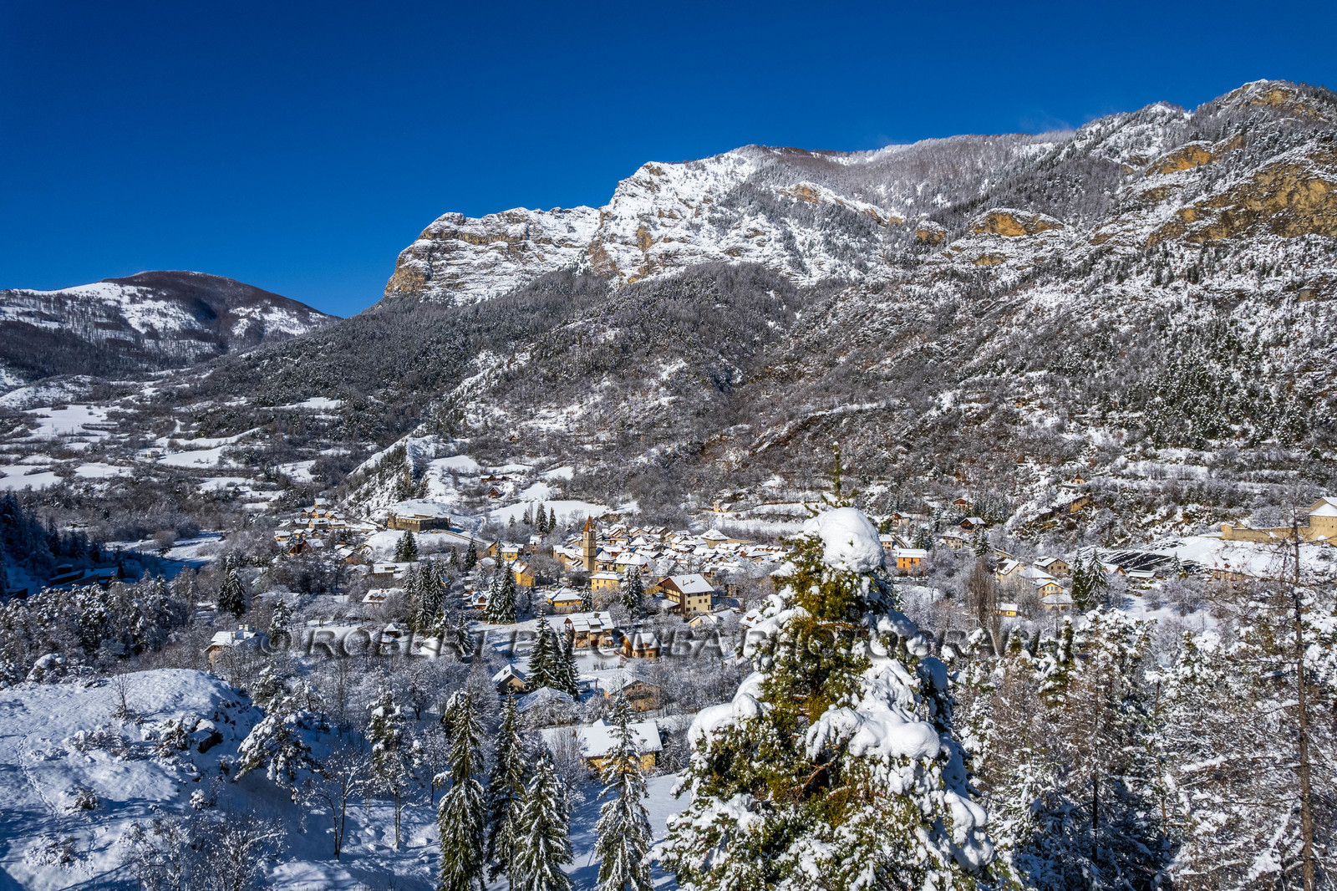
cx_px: 668
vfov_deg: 57.2
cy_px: 446
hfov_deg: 78.6
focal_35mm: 22
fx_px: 817
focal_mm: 8.4
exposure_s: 1/5000
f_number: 2.8
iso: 100
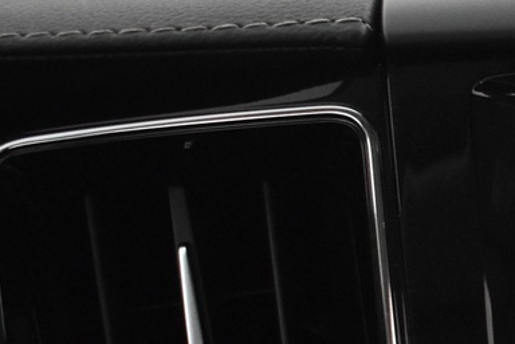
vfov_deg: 8.3
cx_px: 822
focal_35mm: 158
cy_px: 650
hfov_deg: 12.2
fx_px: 2262
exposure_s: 1/40
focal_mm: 25
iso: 2200
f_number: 4
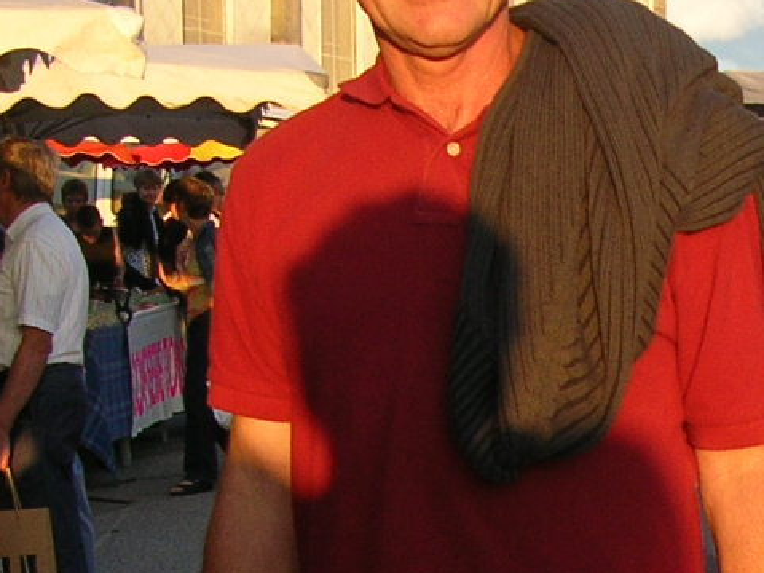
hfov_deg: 16.0
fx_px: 2582
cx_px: 994
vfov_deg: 12.4
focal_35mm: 117
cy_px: 670
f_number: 2.8
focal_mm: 5.8
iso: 50
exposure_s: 1/180
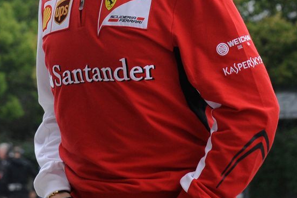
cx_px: 155
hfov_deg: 10.8
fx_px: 1567
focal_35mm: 190
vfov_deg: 7.2
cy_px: -35
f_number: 4
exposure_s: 1/500
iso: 800
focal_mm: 70
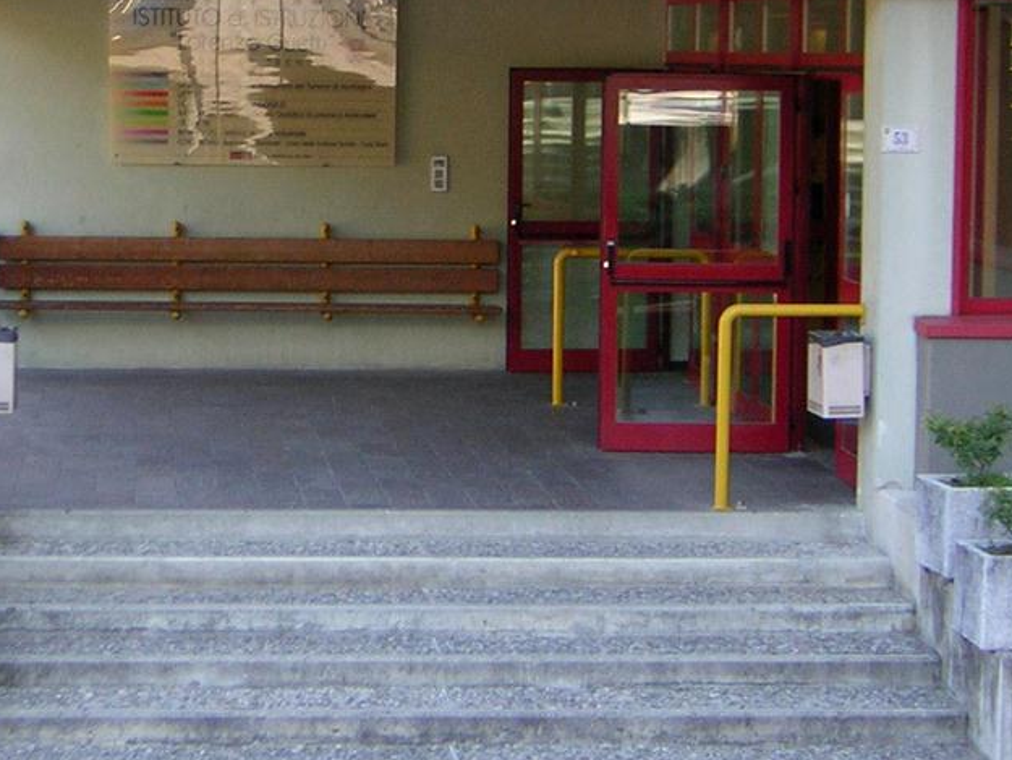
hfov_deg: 17.5
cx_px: 313
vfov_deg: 13.2
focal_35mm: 112
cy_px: 204
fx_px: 3275
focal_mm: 9.1
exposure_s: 1/39.8
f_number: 3.6
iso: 50
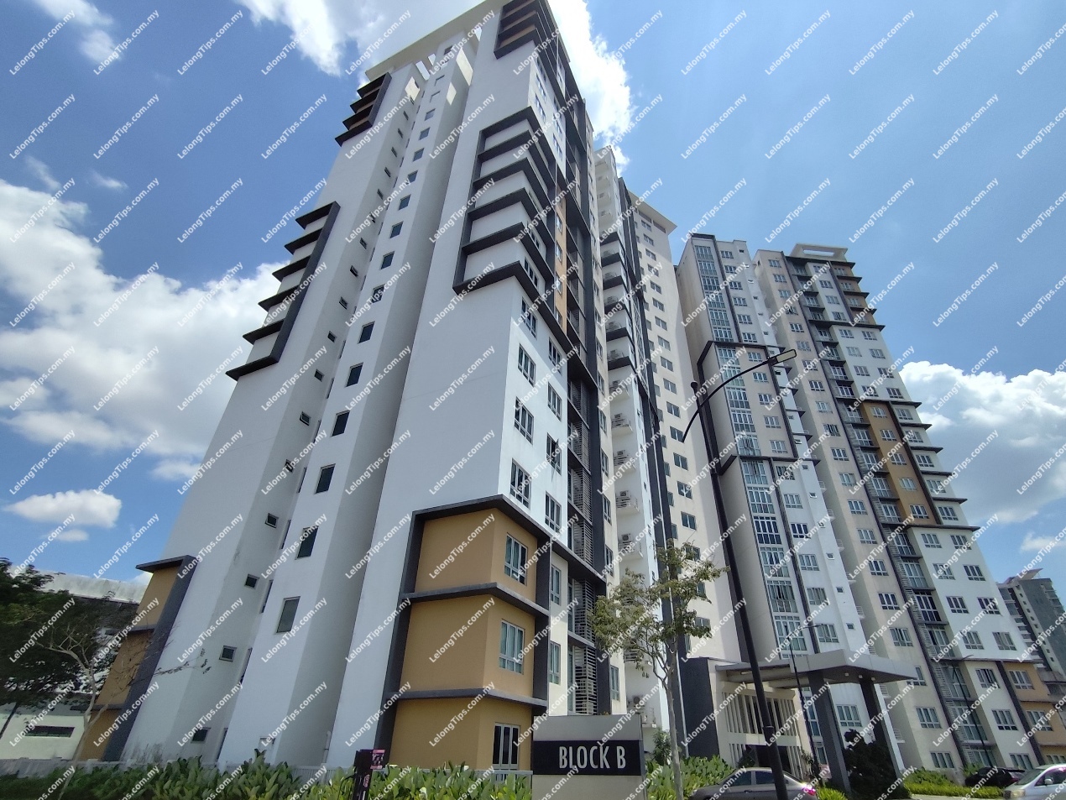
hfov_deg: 94.5
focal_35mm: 16
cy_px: 400
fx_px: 493
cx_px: 533
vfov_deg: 78.1
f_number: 2.2
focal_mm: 1.65
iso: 50
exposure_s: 1/3020
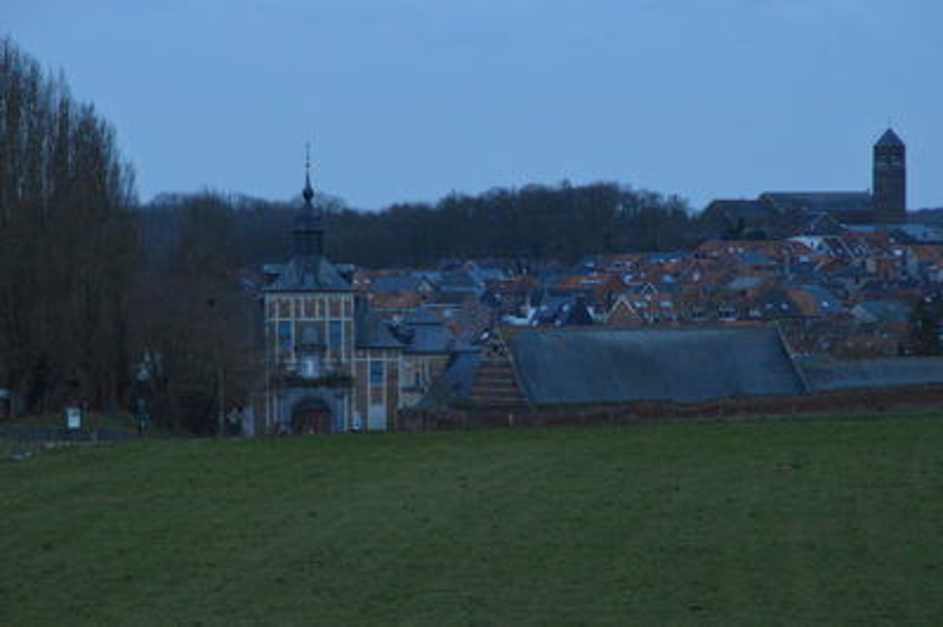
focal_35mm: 168
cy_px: 314
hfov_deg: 12.2
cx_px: 472
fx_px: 4397
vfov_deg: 8.2
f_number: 6
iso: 3200
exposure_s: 1/100
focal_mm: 112
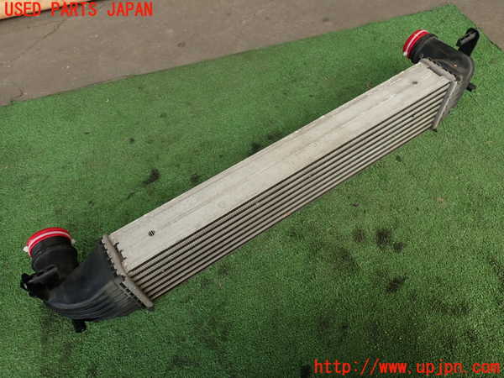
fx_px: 364
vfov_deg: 54.9
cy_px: 189
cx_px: 252
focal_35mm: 25
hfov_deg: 69.4
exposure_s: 1/100
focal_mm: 4.5
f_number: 2.8
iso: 100
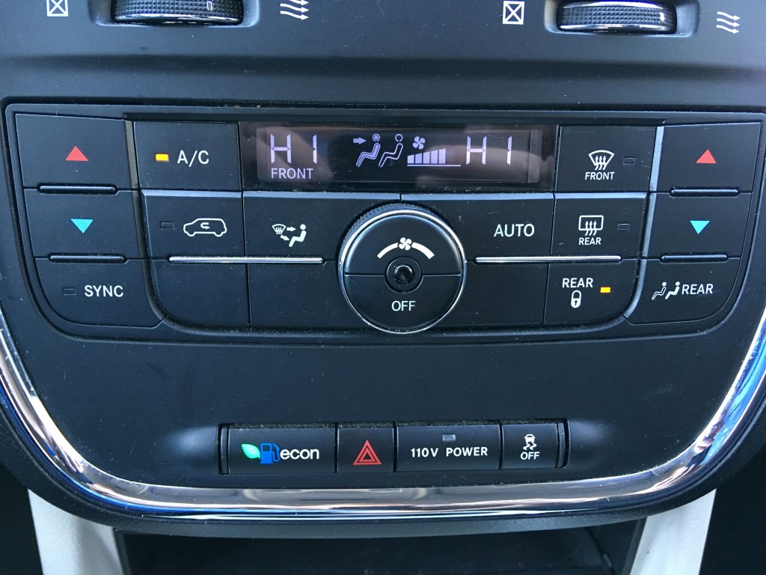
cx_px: 383
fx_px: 642
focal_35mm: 29
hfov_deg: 61.7
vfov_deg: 48.2
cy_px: 288
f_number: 2.2
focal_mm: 4.15
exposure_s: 1/30
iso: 125
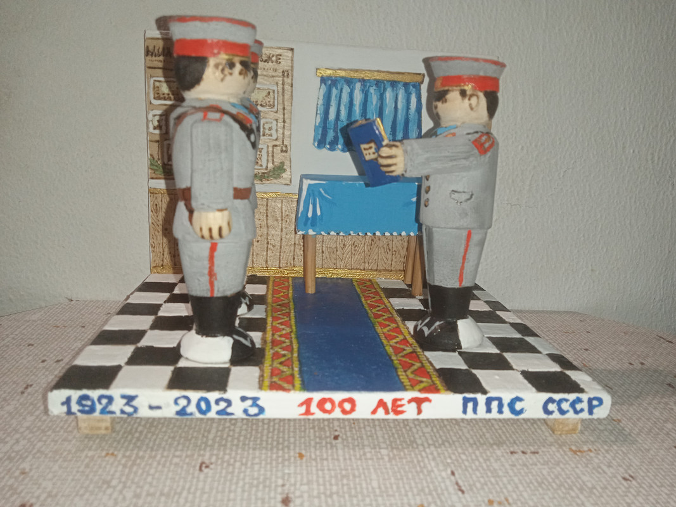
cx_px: 338
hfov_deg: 63.4
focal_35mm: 28
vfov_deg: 49.7
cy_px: 254
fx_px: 547
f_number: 2.2
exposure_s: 1/33.3
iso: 262
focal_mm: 3.43
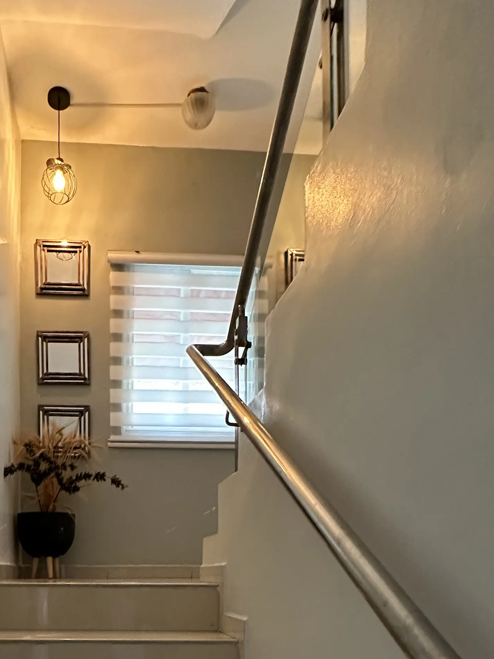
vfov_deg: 52.7
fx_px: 571
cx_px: 128
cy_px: 592
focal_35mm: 30
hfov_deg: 45.3
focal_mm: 2.22
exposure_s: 1/60
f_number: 2.2
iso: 800
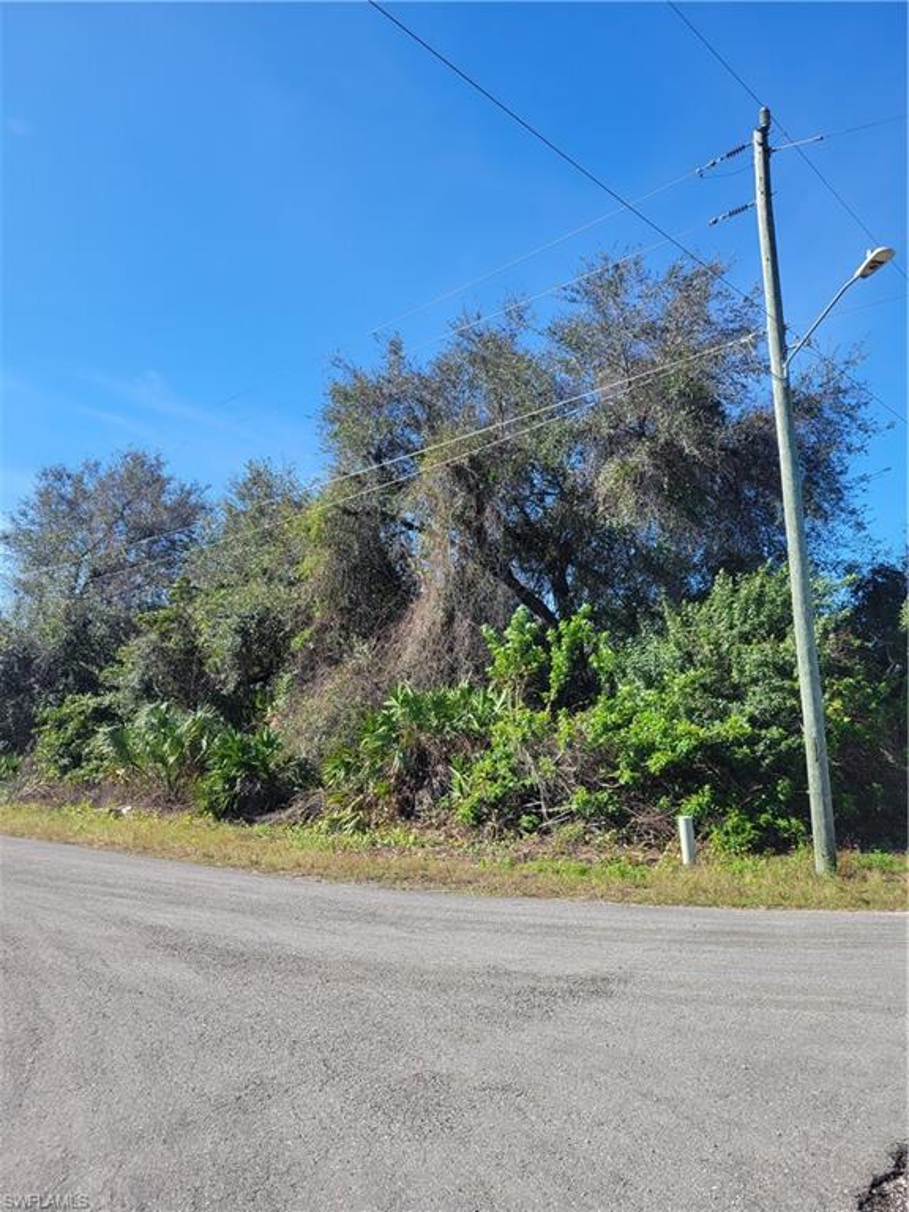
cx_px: 454
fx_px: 910
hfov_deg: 53.1
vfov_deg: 67.3
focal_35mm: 26
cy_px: 606
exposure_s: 1/1457
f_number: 1.8
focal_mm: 5.4
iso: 40
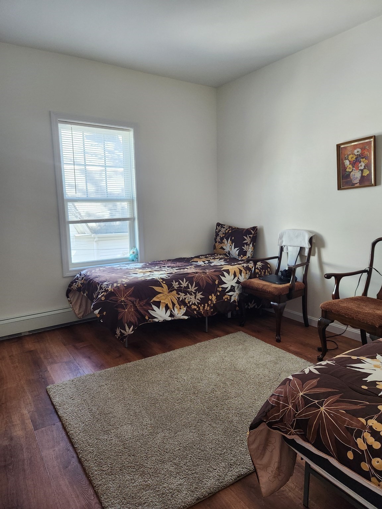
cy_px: 254
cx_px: 191
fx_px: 338
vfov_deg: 73.9
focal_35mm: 23
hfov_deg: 58.9
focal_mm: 5.4
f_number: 1.8
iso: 250
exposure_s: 1/120
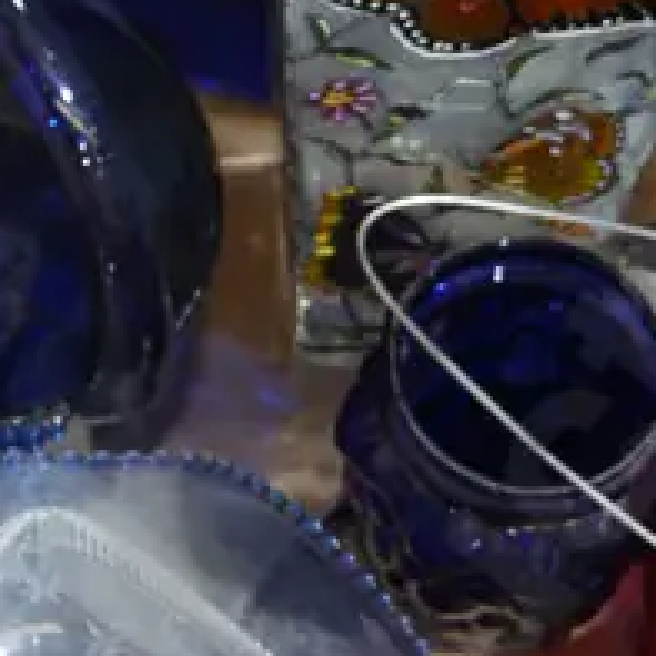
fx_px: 2766
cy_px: 579
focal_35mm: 129
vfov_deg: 13.4
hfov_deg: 13.5
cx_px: 498
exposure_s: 1/60
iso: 1250
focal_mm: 14
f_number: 3.5
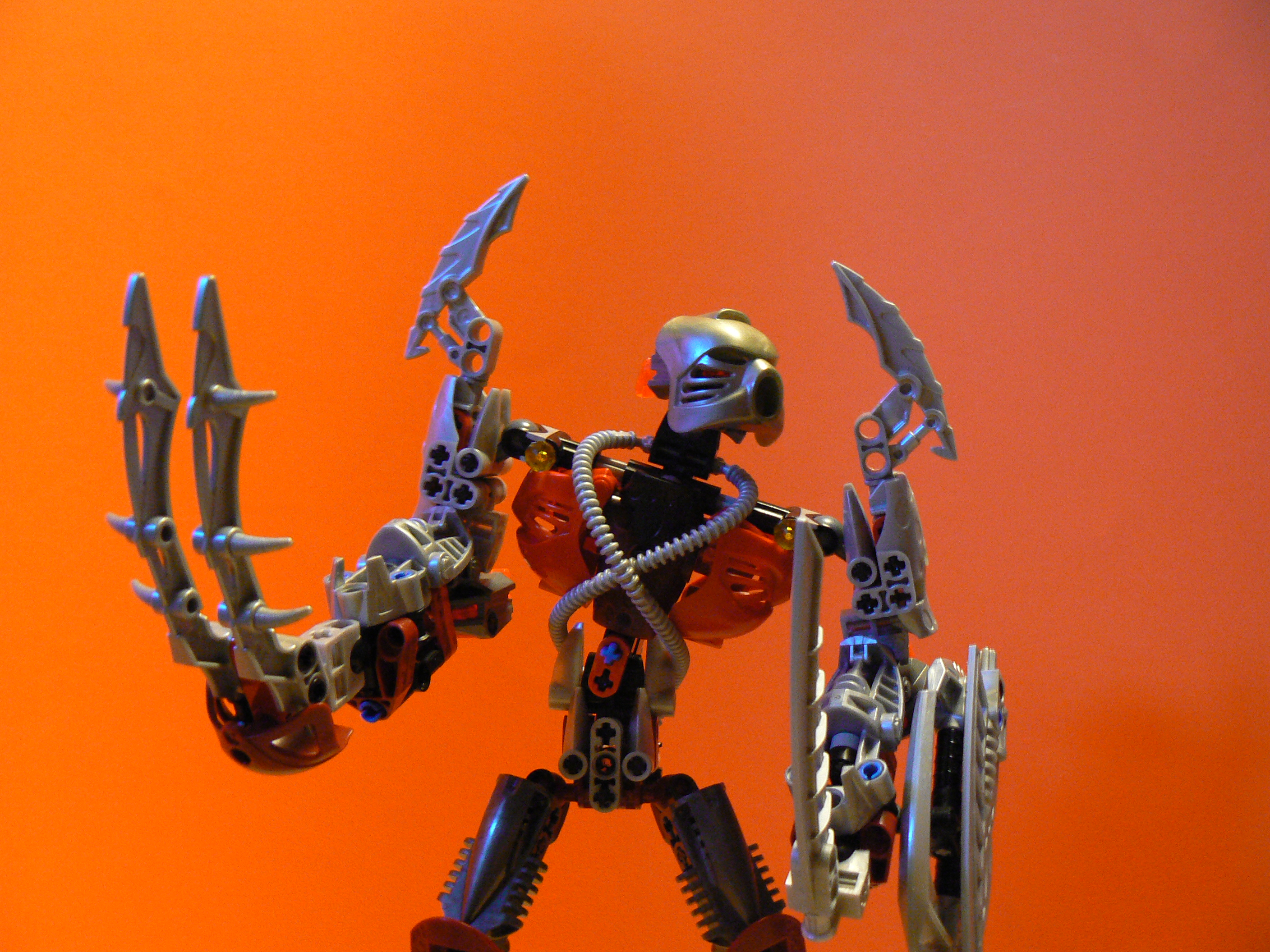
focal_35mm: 36
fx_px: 1321
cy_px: 476
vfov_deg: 39.7
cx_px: 635
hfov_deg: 51.4
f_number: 2.8
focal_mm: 6
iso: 200
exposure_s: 1/8
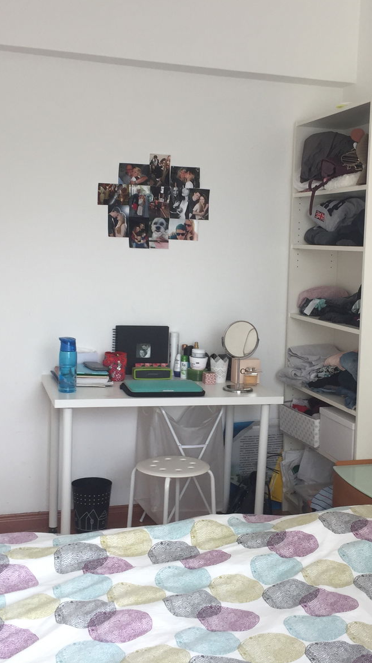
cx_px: 231
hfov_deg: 27.6
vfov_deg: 47.4
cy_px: 332
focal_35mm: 43
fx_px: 754
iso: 32
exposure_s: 1/100
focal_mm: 4.15
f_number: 2.2
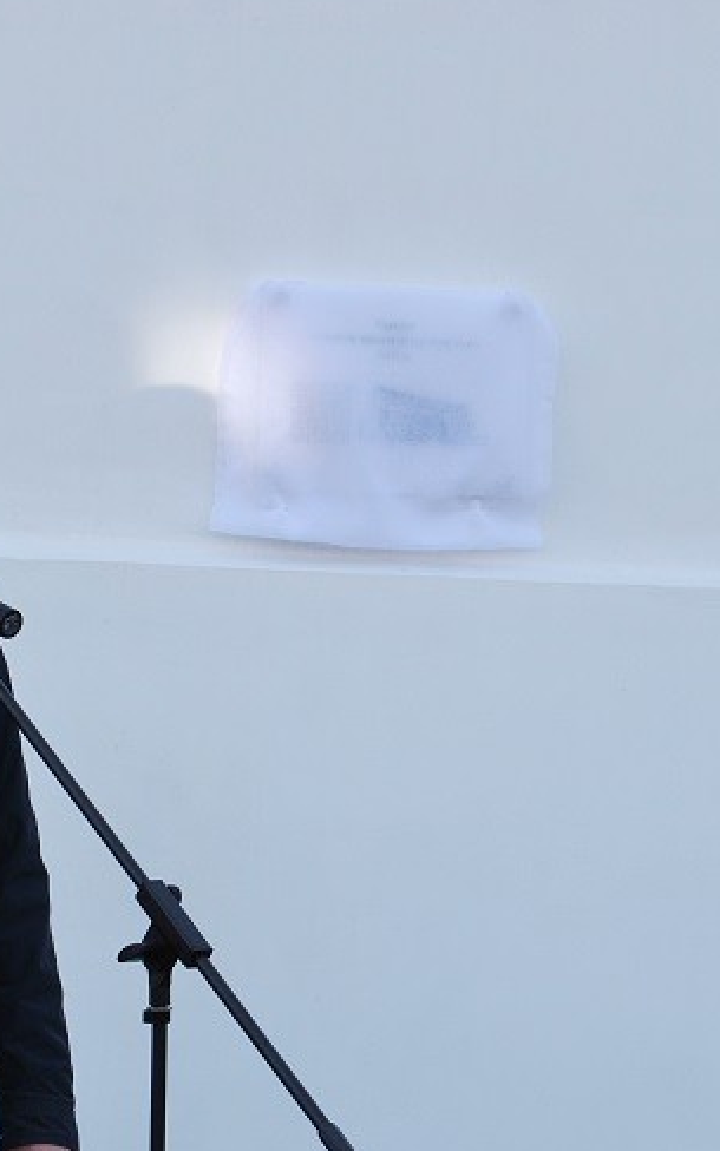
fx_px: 4327
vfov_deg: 15.2
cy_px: 624
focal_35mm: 138
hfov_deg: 9.5
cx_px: 118
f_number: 5.6
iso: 180
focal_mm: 55
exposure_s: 1/125
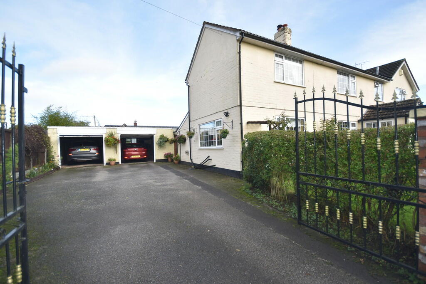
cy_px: 142
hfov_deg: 100.4
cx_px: 213
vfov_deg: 77.3
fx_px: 178
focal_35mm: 15
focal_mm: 10
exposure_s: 1/200
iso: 125
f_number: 5
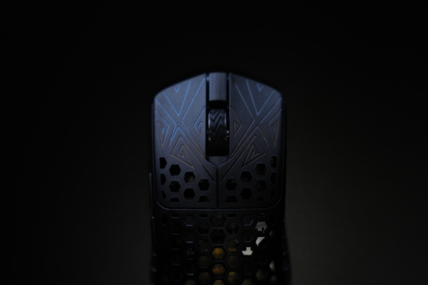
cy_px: 142
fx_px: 832
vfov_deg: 19.5
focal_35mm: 70
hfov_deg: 28.8
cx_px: 214
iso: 50
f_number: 2.8
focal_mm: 70
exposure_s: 1/60
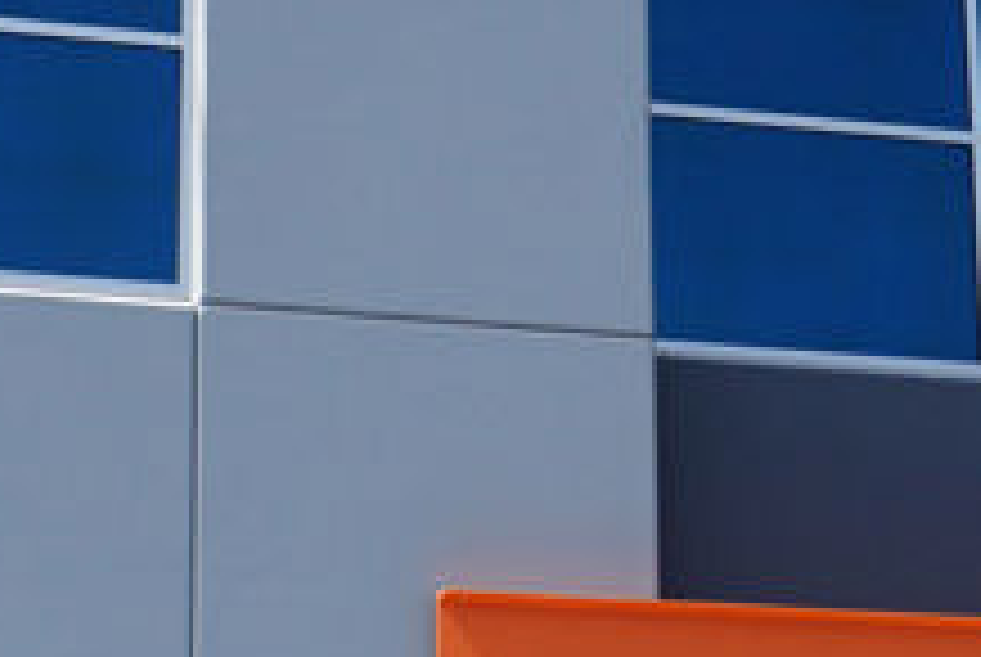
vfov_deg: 7.8
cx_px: 724
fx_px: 4802
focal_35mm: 176
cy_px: -52
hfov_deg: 11.6
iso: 100
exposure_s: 1/640
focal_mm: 16
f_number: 5
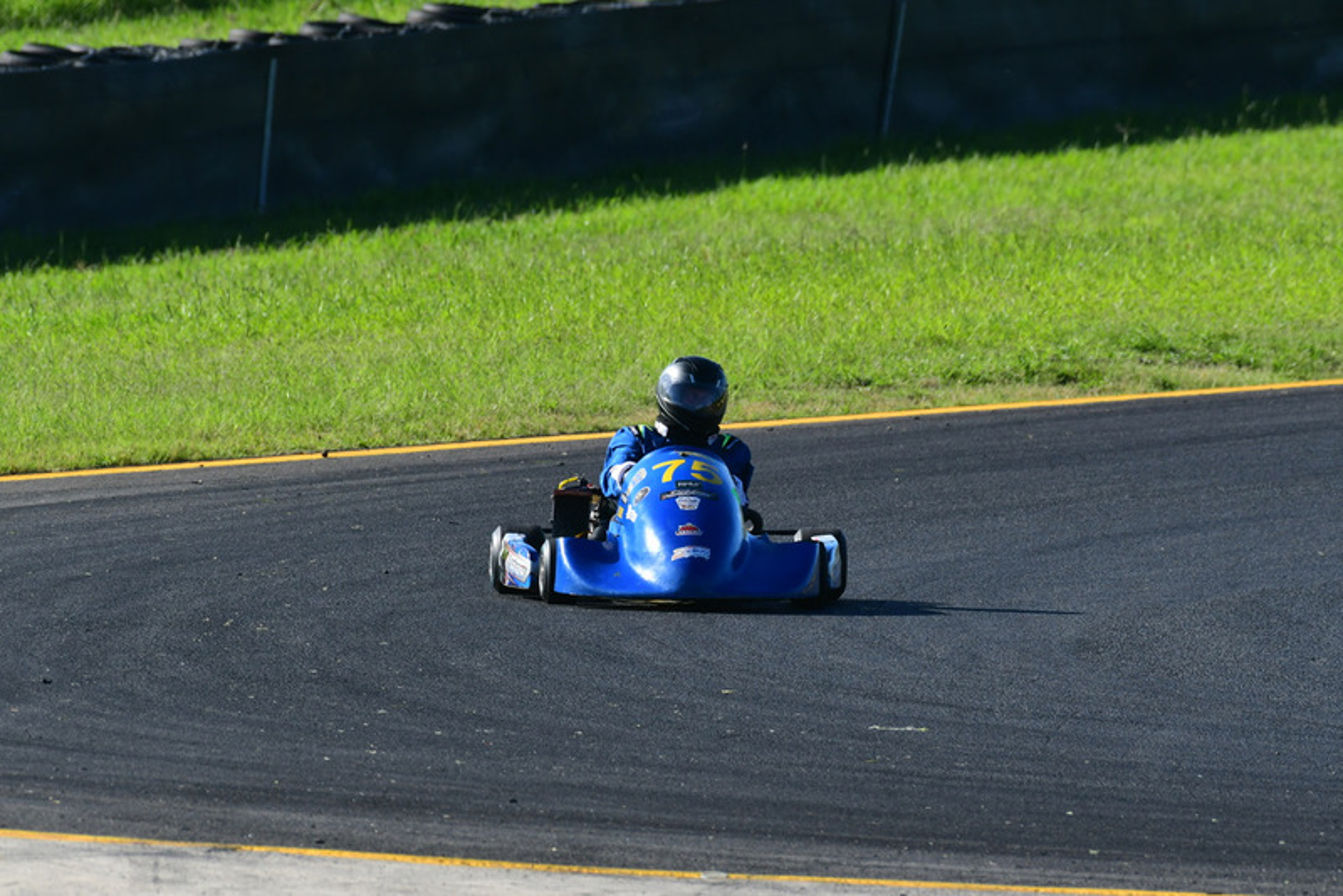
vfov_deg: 1.8
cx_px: 672
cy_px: 448
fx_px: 27988
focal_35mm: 750
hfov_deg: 2.7
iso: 500
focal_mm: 500
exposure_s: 1/640
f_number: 10
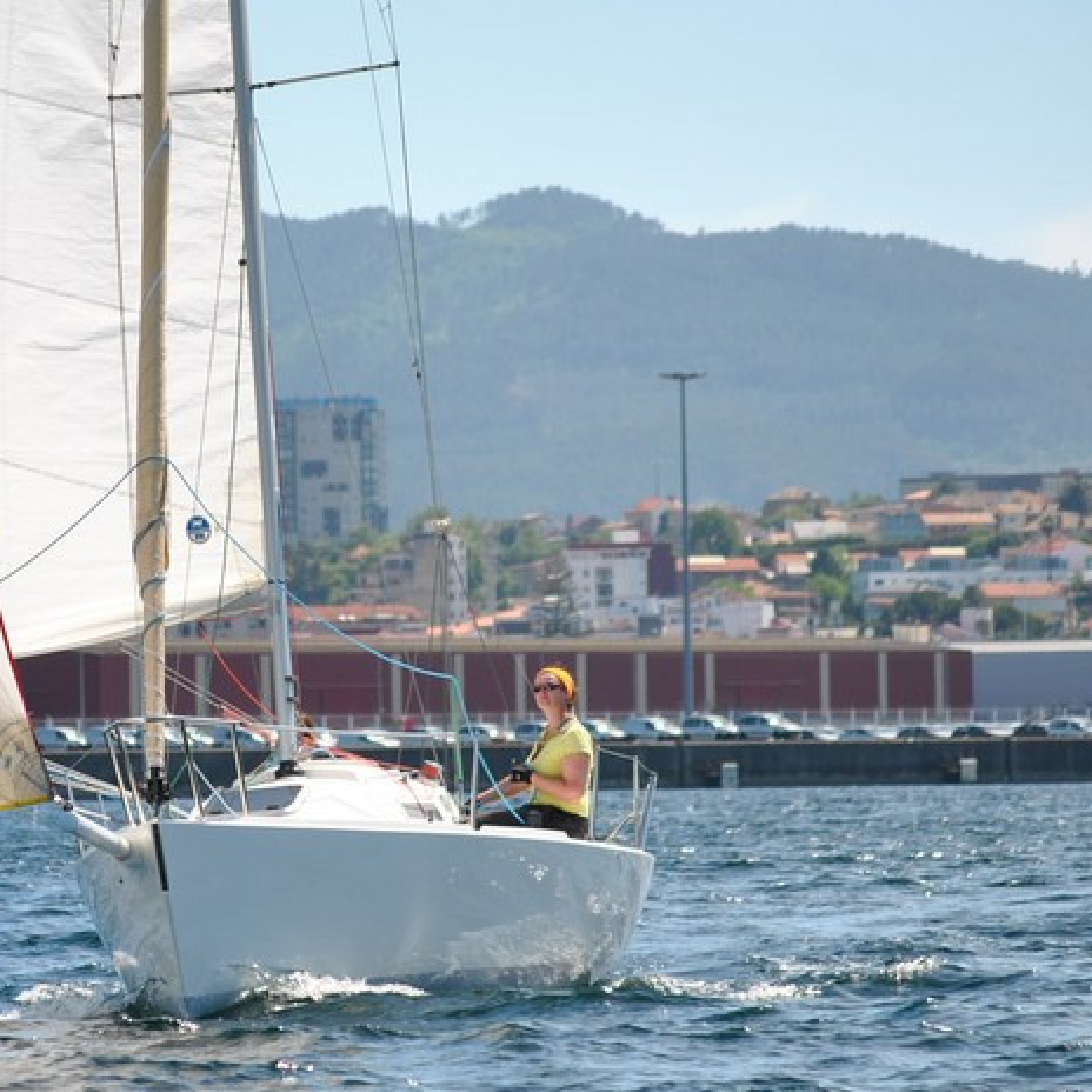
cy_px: 551
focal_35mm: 296
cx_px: 273
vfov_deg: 5.9
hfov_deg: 5.9
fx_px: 10564
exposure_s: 1/500
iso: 110
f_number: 5.6
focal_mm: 120
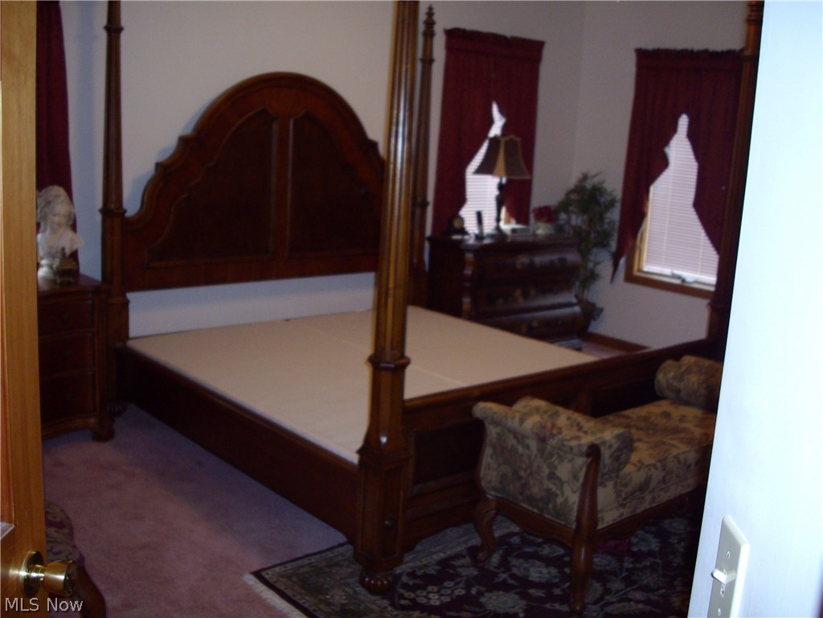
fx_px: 880
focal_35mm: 37
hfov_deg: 50.1
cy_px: 309
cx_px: 412
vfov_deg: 38.7
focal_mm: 6.2
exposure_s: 1/50
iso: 160
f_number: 2.8
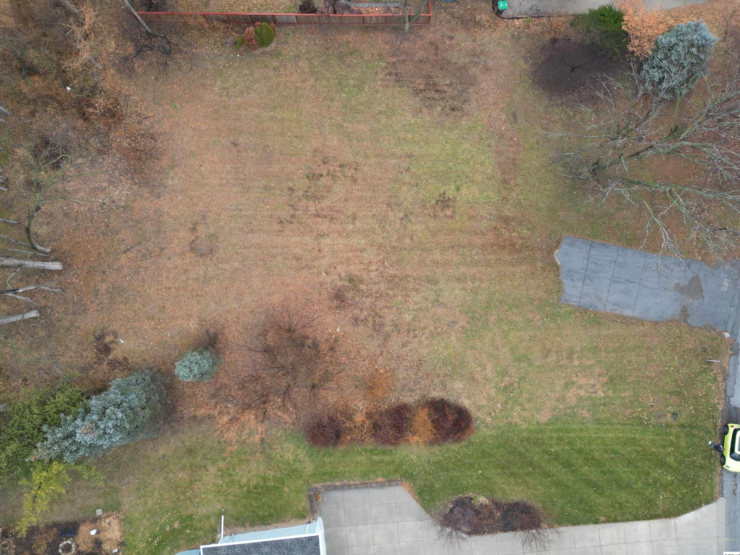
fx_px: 577
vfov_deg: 51.3
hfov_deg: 65.3
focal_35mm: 27
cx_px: 370
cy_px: 256
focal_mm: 6.72
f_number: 1.7
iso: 100
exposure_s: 1/180
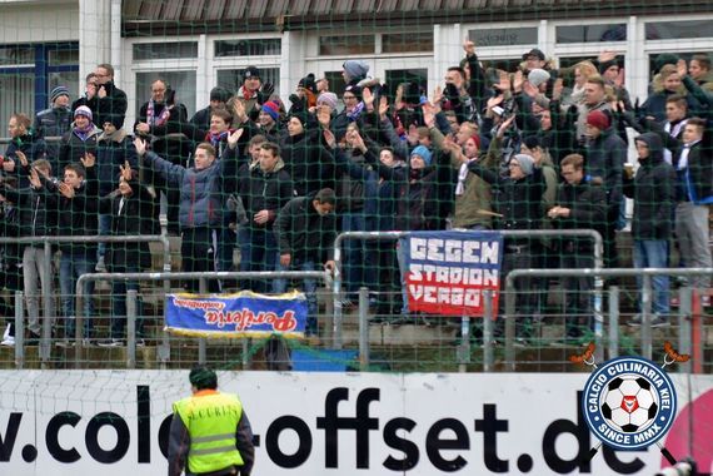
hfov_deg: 10.5
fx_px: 3862
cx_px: 356
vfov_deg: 7.0
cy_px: 238
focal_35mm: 195
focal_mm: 130
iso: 800
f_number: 2.8
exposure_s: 1/500
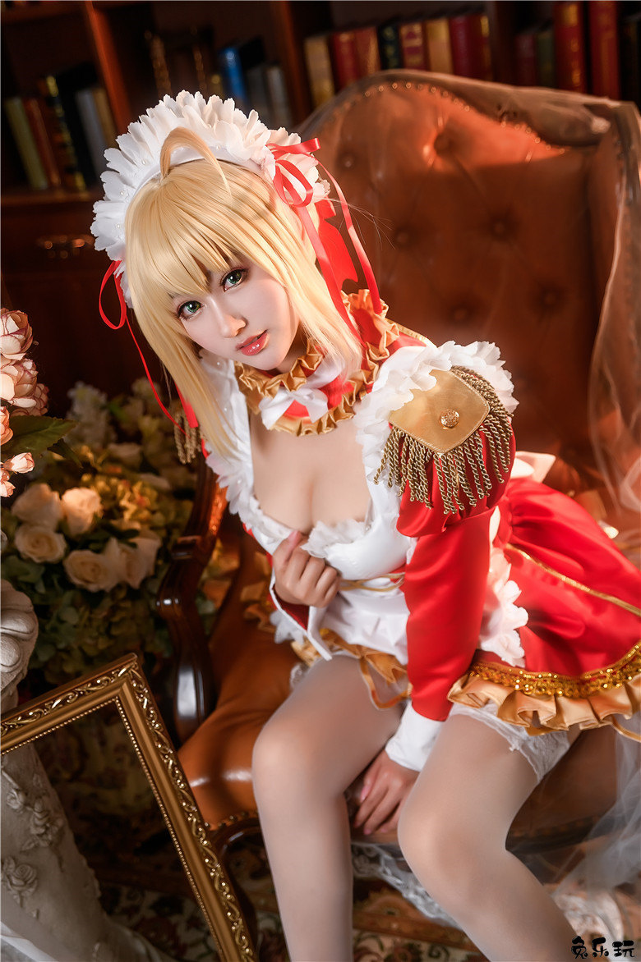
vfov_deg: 44.5
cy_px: 481
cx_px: 320
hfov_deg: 30.5
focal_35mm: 44
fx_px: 1176
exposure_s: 1/125
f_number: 3.5
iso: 500
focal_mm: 44
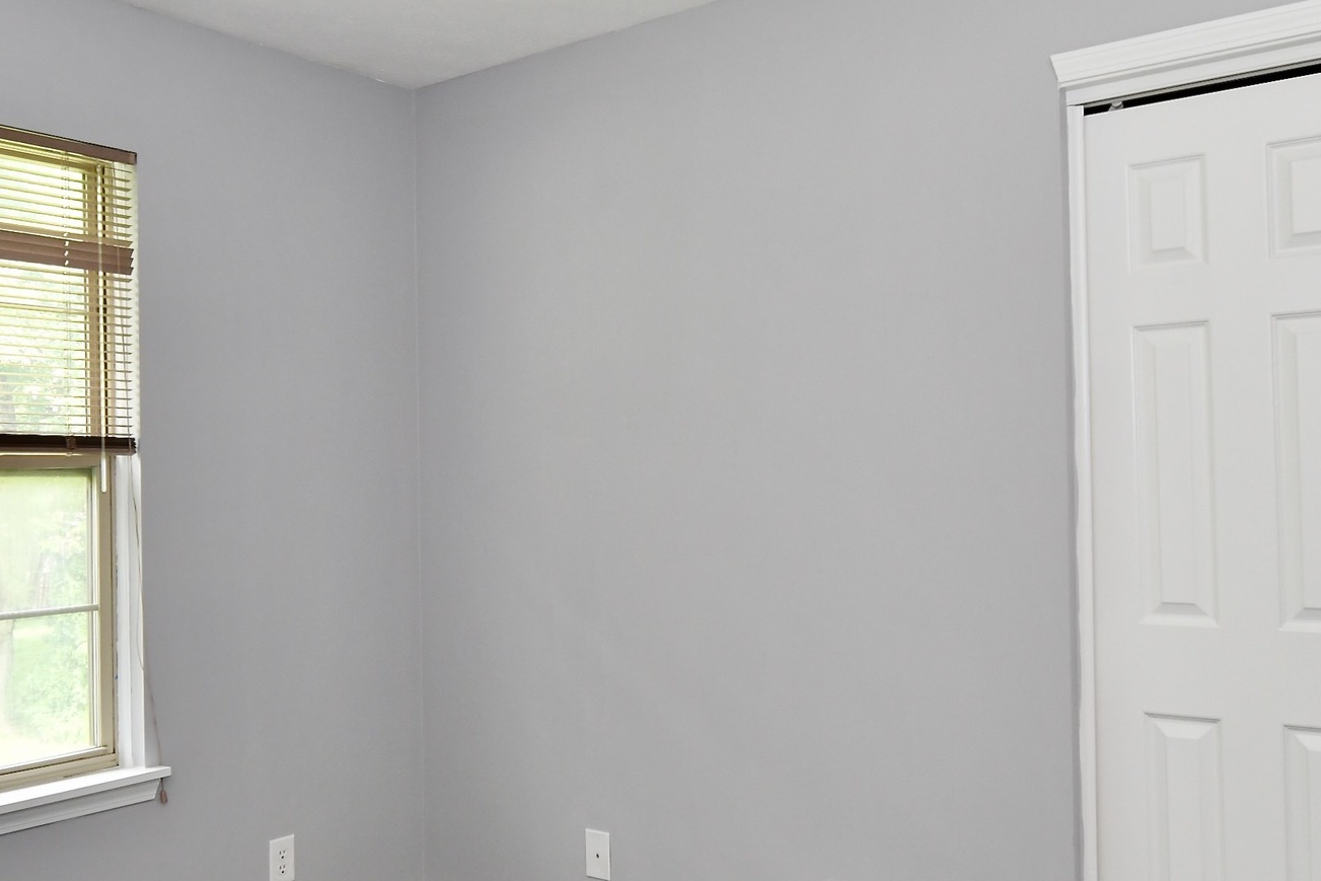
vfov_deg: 39.9
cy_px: 486
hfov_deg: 57.1
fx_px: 1211
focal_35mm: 33
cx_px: 595
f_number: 6.3
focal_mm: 14
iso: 640
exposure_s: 1/60
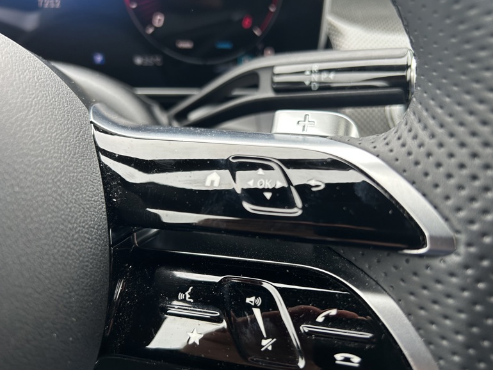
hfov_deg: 65.3
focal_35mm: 27
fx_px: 385
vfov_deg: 51.4
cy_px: 189
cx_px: 251
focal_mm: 5.7
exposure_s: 1/101
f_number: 1.5
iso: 100
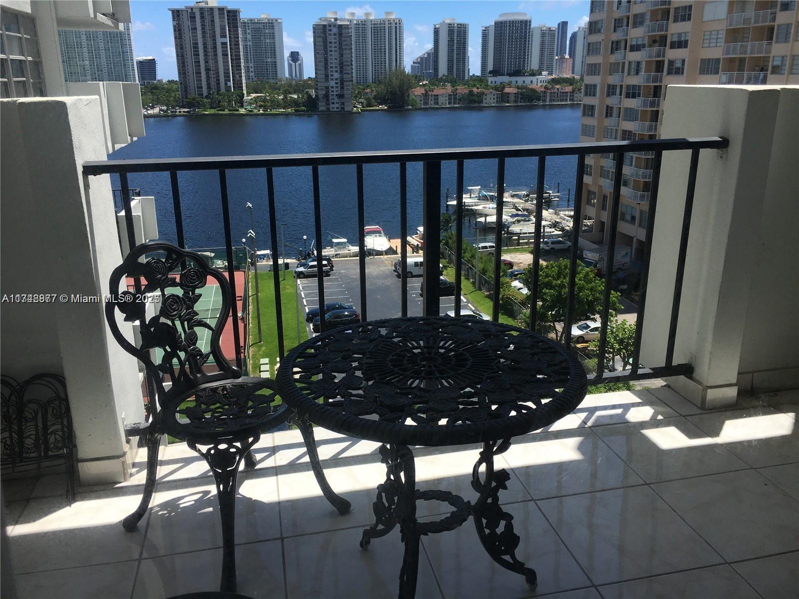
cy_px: 300
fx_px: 669
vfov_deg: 48.2
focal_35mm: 29
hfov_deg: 61.7
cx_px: 400
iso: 25
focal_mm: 4.15
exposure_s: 1/2198
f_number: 2.2
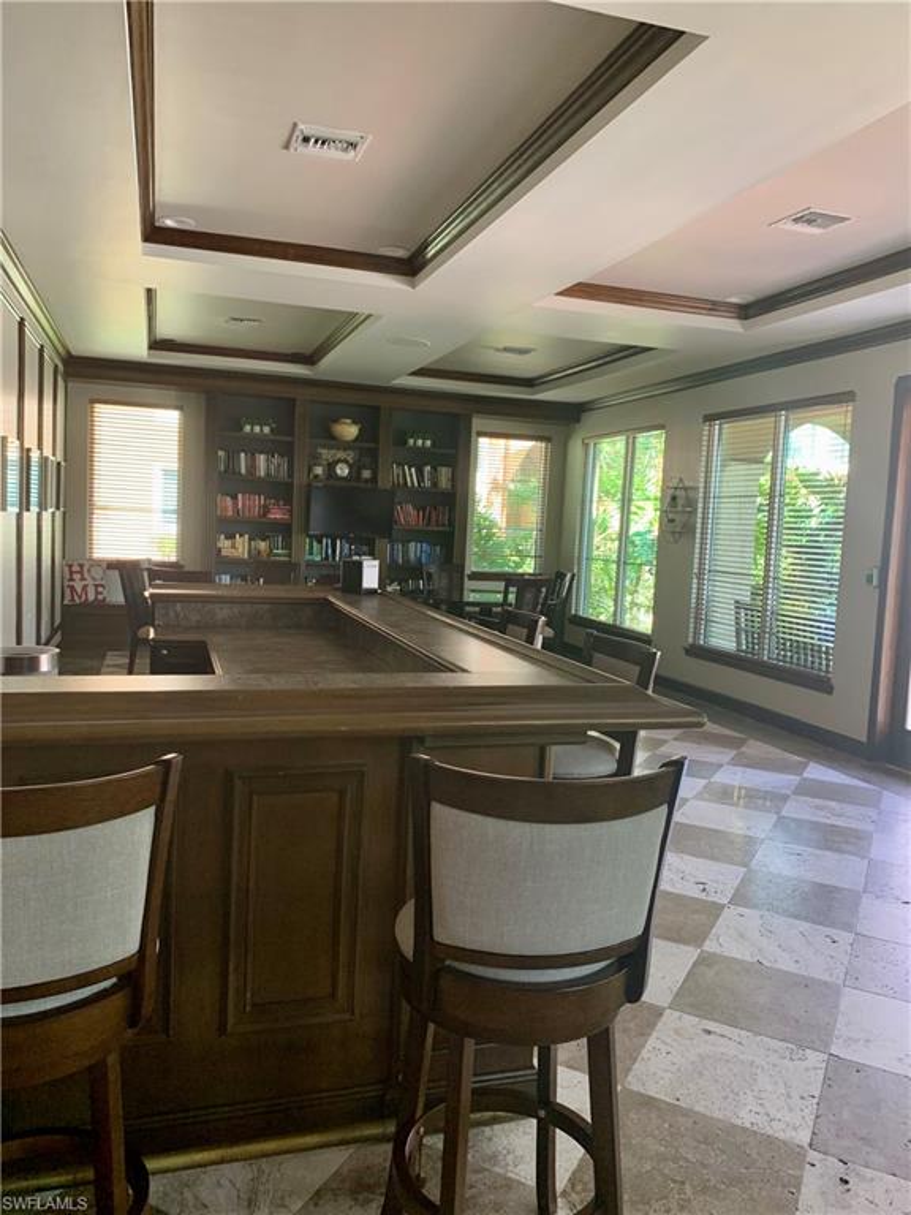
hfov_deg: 53.1
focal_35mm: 26
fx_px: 912
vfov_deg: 67.3
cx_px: 456
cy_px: 608
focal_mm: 4.25
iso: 80
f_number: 1.8
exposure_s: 1/60
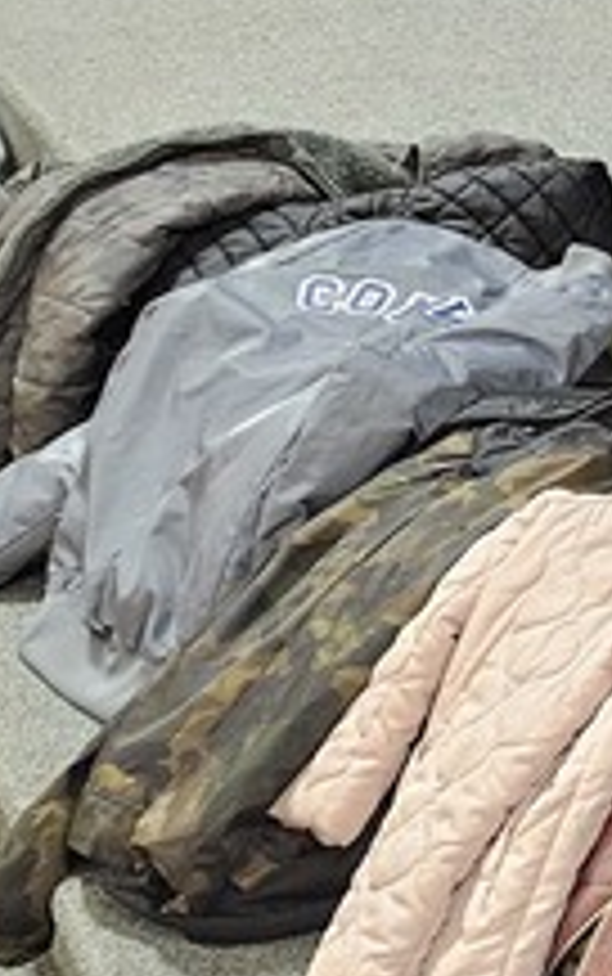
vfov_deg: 17.6
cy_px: -67
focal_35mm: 115
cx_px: 1714
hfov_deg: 9.4
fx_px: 3063
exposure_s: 1/60
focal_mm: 5.4
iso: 800
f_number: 1.8
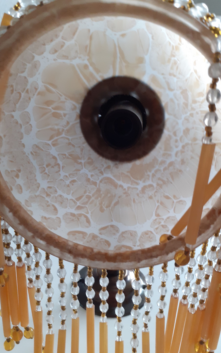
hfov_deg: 43.1
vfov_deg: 64.6
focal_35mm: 29
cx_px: 108
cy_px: 178
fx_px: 279
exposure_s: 1/33
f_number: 1.9
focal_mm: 3.6
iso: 200
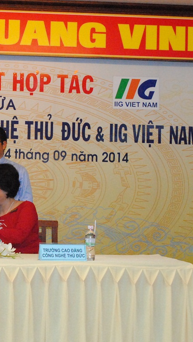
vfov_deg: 25.3
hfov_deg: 14.0
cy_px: 187
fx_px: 764
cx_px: -31
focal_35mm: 84
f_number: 7.1
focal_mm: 32
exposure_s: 1/200
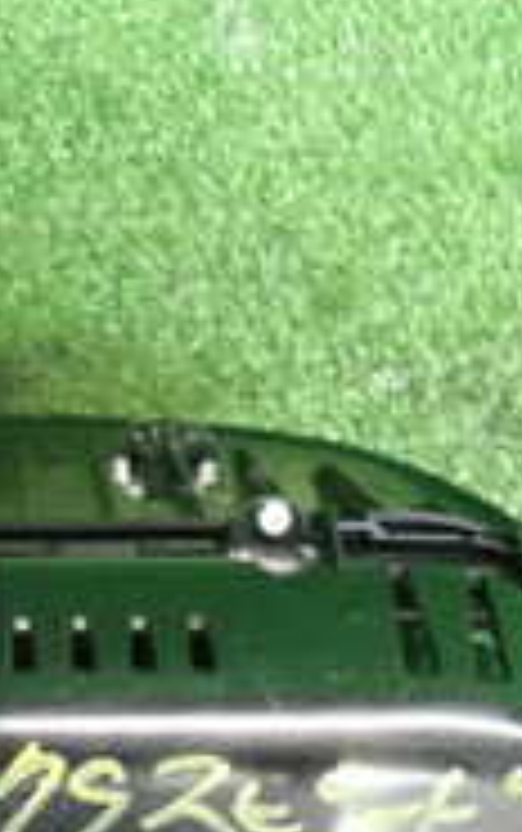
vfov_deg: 23.5
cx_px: 32
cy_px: 742
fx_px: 1953
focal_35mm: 86
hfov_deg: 15.0
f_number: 2
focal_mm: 4.5
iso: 1250
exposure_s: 1/160
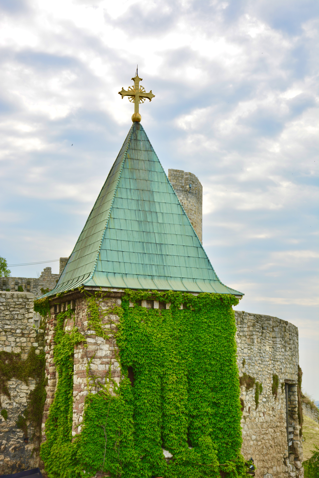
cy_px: 239
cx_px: 160
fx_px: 897
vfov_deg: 29.9
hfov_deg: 20.2
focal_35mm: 68
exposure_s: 1/250
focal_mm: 45
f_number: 8
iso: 125
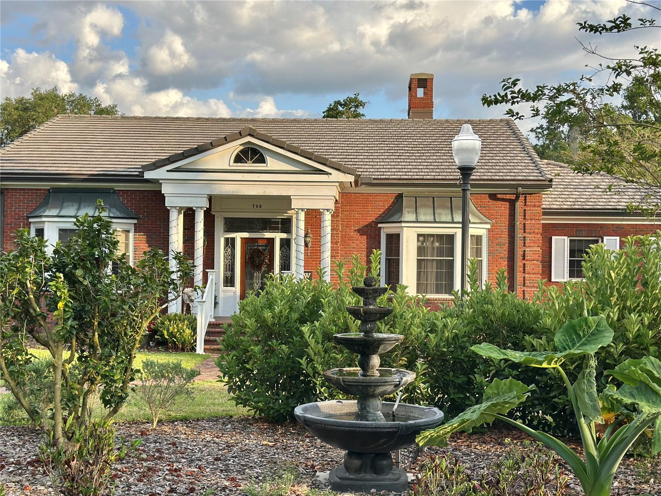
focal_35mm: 48
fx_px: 917
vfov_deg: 30.3
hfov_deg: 39.7
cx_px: 330
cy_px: 248
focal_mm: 6.86
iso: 80
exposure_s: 1/1339
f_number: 1.78
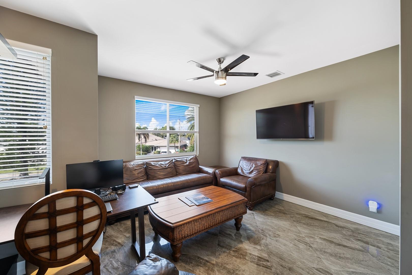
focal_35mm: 14
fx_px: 160
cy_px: 138
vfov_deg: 81.2
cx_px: 206
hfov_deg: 104.3
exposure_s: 1/5
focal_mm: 14
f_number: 7.1
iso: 320
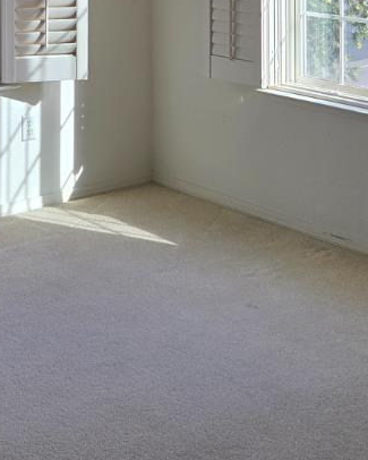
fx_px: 1130
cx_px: 166
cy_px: -118
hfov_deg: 18.5
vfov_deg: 21.1
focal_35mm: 83
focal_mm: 5.4
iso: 80
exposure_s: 1/866
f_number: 1.8
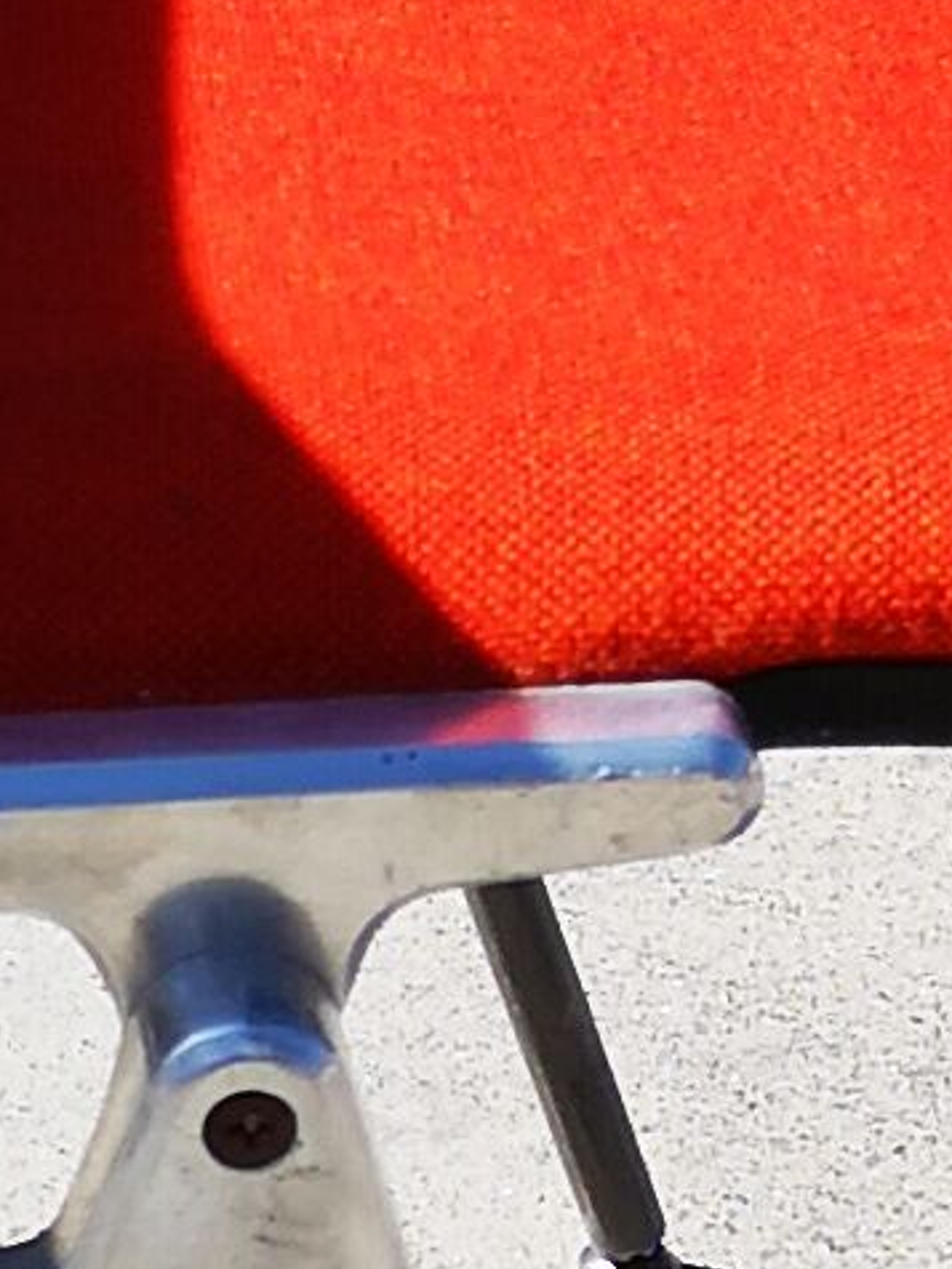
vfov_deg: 9.6
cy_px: 672
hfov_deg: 7.1
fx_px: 7590
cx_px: -128
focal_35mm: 207
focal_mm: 5.58
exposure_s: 1/1508
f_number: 1.8
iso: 50
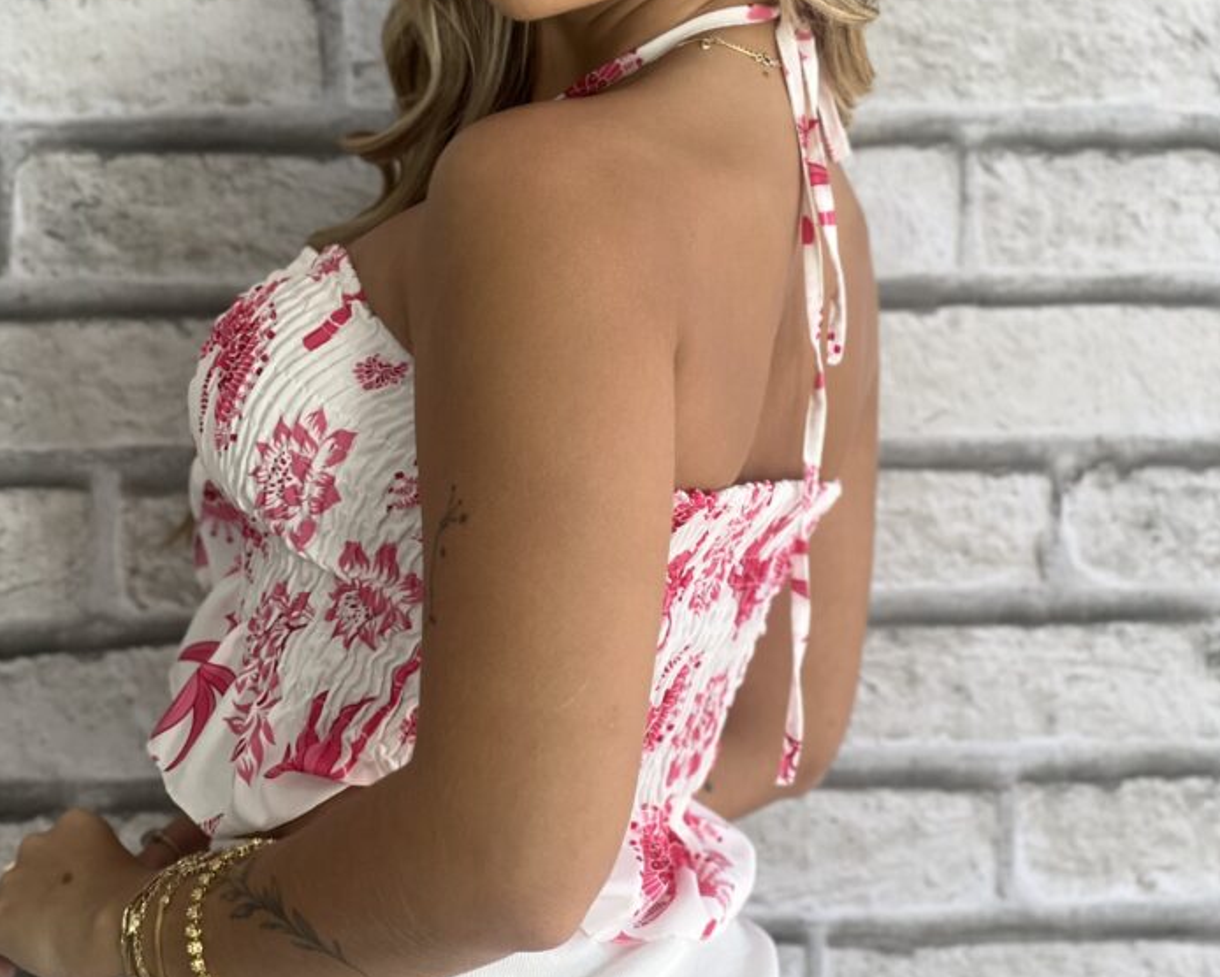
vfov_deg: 15.2
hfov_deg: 19.0
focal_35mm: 101
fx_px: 3649
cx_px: 610
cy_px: 231
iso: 100
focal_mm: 9
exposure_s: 1/120
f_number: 2.8
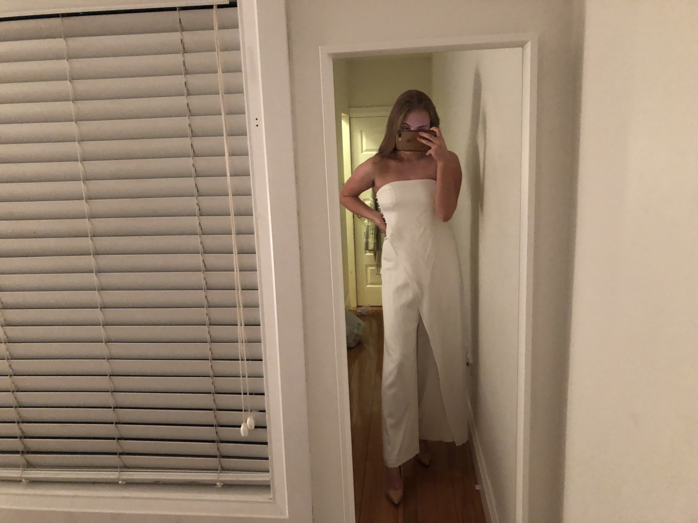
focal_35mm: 28
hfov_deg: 63.4
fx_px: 565
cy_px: 262
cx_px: 349
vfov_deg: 49.7
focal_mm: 3.99
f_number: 1.8
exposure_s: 1/4
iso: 80
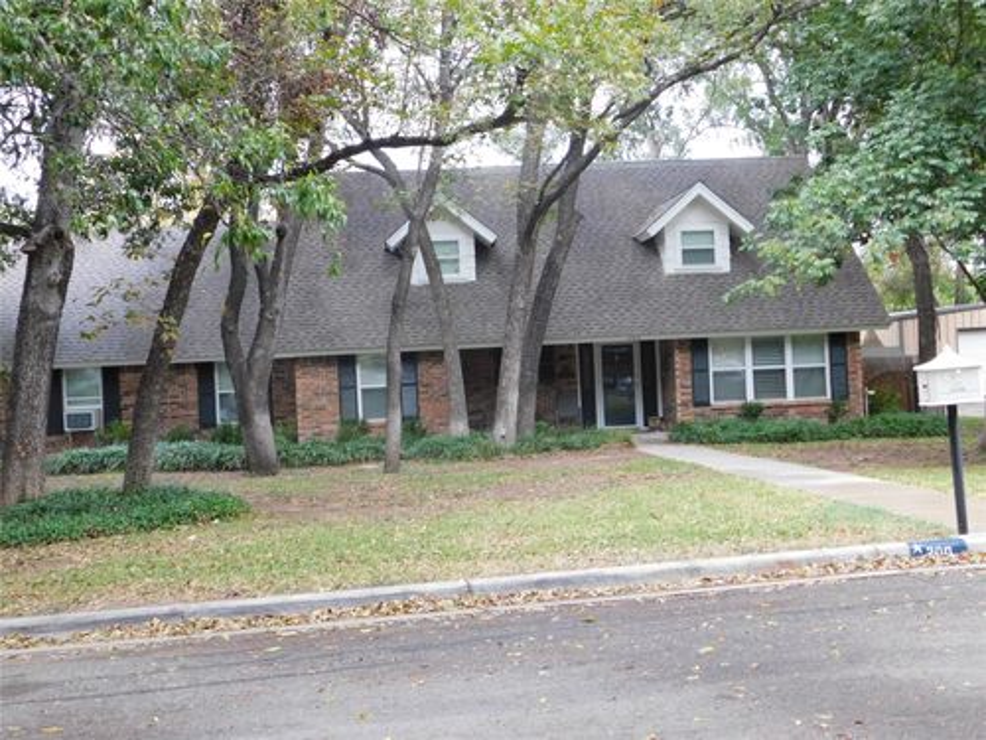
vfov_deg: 32.2
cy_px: 370
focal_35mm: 45
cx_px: 493
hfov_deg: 42.1
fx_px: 1282
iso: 400
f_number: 3.7
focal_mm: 8
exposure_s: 1/20
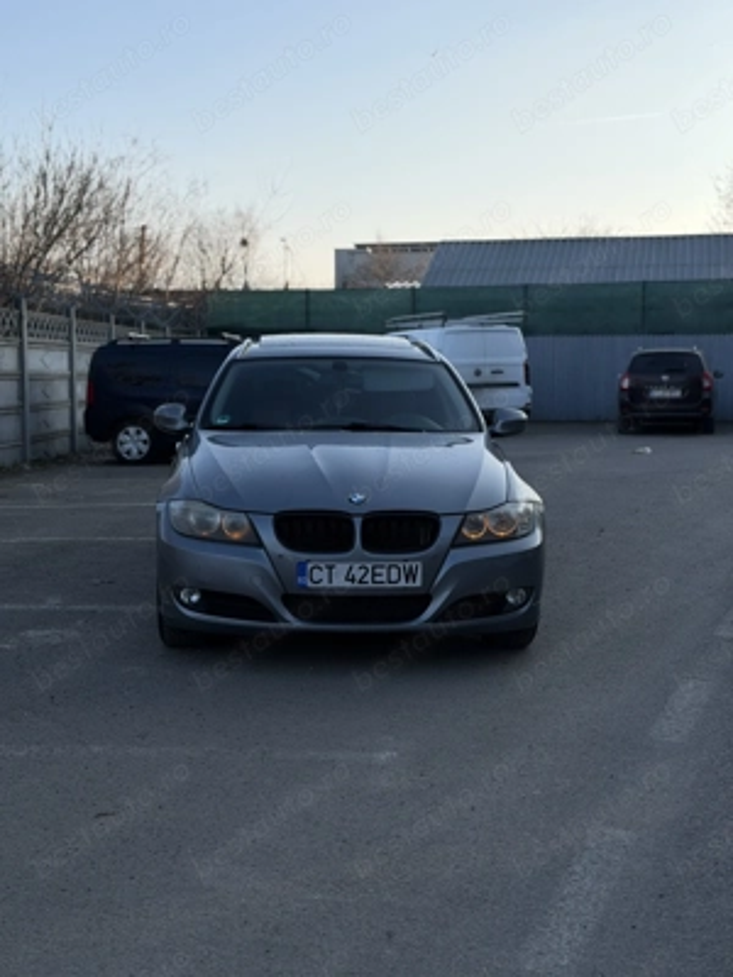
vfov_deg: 39.7
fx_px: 1355
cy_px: 488
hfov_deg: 30.3
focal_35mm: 48
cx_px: 366
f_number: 1.78
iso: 80
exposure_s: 1/1116
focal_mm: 6.76
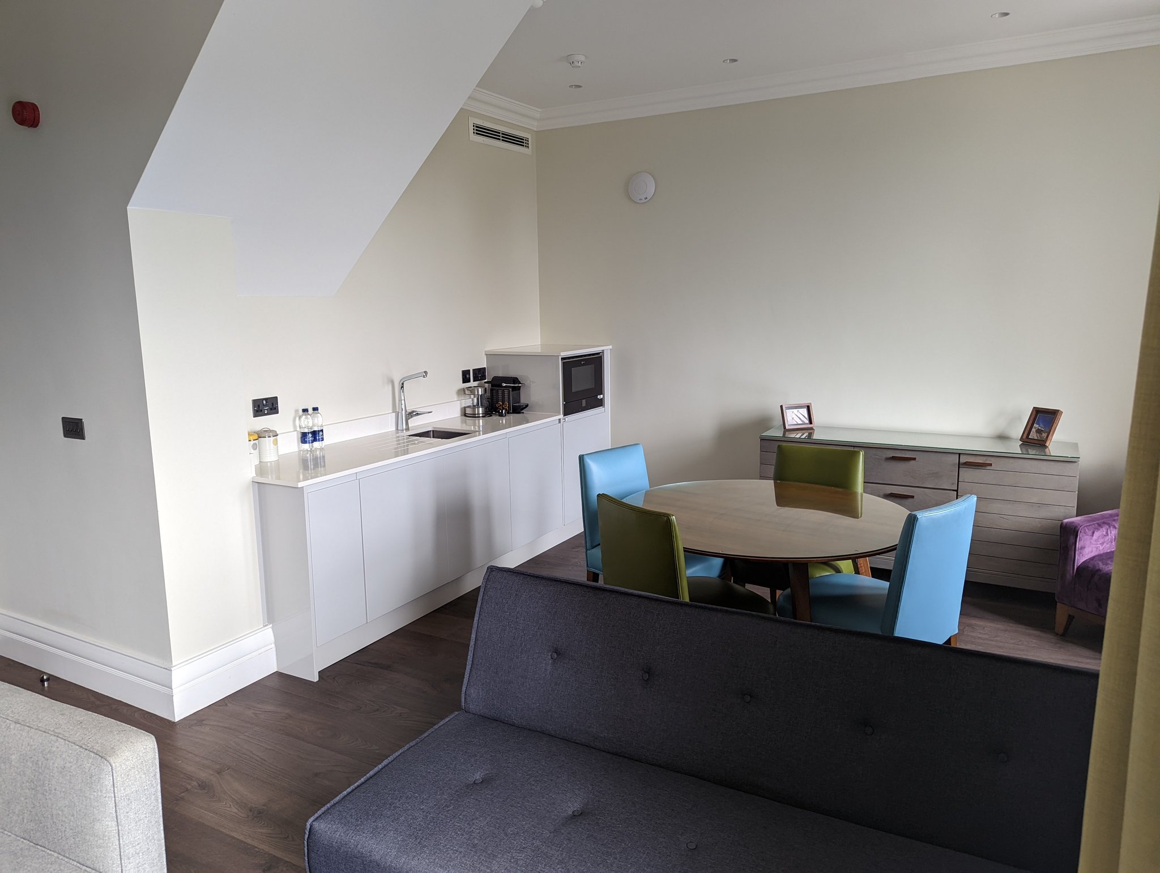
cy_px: 436
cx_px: 580
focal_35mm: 24
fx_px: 805
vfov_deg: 56.9
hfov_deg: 71.5
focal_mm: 6.81
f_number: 1.85
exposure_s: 1/102
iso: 86
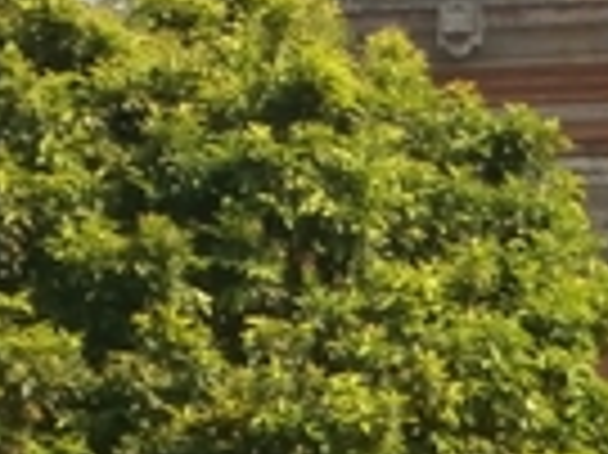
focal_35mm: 608
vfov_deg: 2.4
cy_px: -40
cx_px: 189
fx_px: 10670
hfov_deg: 3.3
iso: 100
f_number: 5.7
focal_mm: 24.17
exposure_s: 1/400
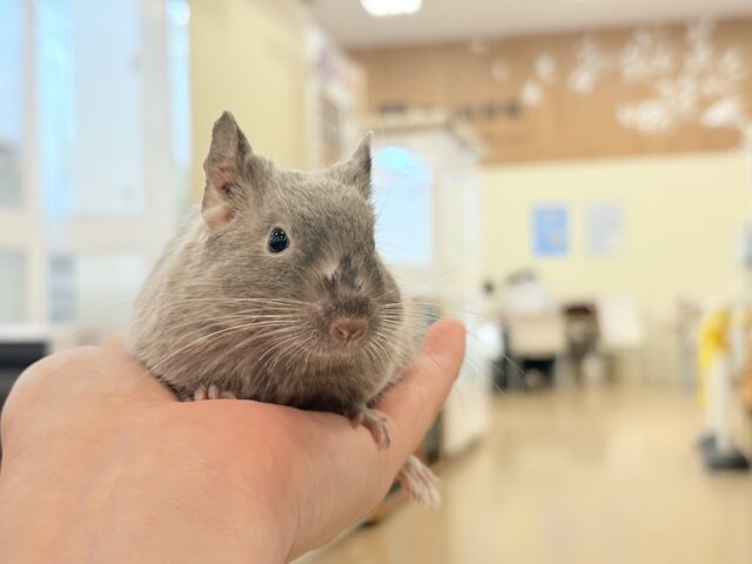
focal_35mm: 52
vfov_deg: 28.0
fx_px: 1130
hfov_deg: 36.8
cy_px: 282
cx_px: 376
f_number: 1.6
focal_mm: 5.96
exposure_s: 1/50
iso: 32
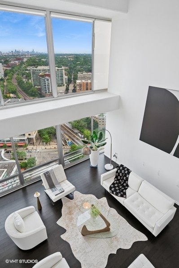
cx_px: 90
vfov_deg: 82.6
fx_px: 153
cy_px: 134
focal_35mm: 20
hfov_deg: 60.6
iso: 200
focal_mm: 20.5
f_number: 9.5
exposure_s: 1/90
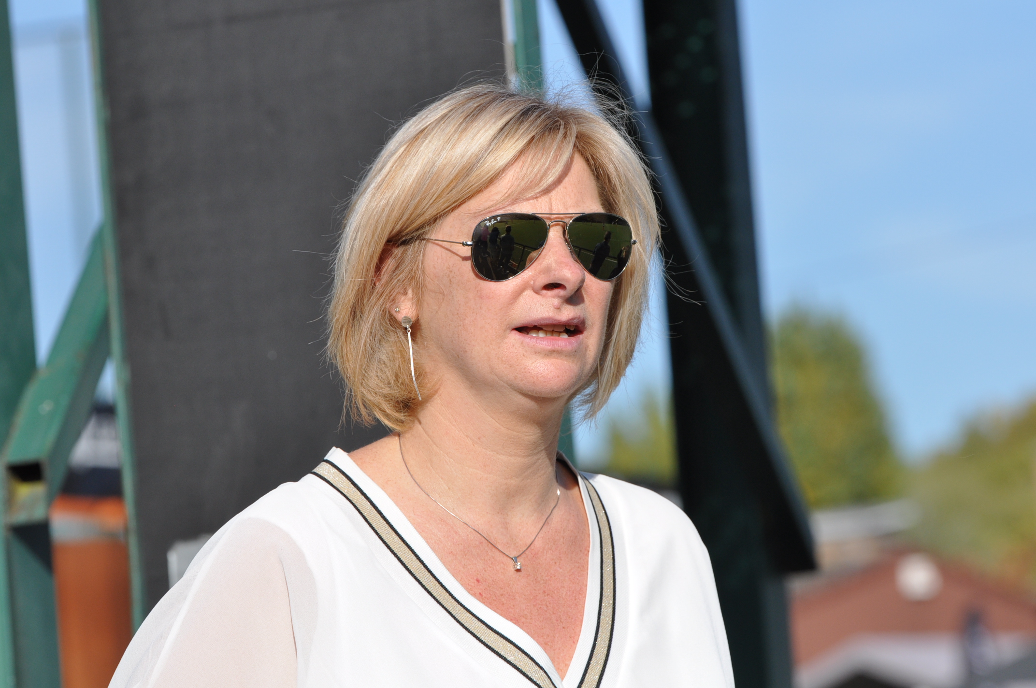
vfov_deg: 6.3
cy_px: 344
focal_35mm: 218
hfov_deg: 9.5
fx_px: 6252
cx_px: 518
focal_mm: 145
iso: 400
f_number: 7.1
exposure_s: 1/1600
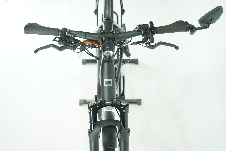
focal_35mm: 70
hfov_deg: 28.8
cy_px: 76
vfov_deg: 19.5
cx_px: 113
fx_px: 439
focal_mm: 70
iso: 2500
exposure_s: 1/200
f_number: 5.6
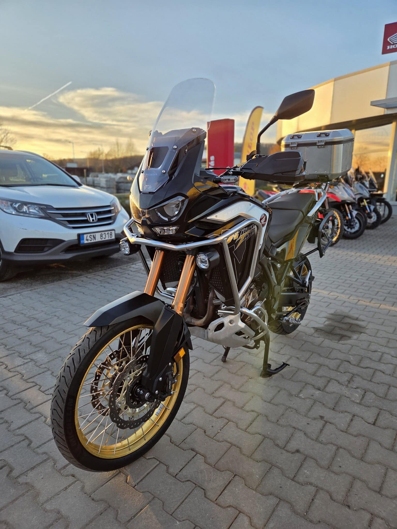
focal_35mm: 23
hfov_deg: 58.9
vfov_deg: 73.9
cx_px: 198
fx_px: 352
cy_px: 264
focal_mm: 5.4
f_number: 1.8
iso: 50
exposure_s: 1/359
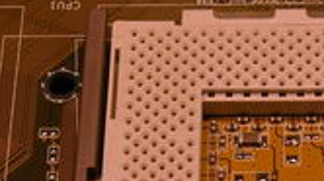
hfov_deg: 11.7
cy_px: 195
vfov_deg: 6.5
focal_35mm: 184
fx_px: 1579
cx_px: 269
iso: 100
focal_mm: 17.8
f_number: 5.2
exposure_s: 1/95.5
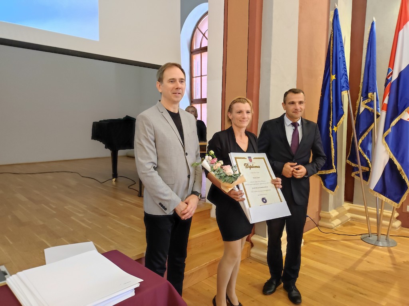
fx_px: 295
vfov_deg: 54.8
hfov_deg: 69.4
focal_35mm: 25
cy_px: 153
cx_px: 204
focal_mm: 4.7
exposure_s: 1/33
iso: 1544
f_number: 1.79
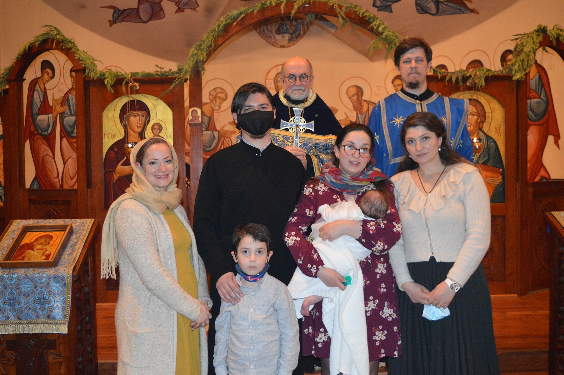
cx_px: 282
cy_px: 188
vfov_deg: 35.4
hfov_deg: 51.3
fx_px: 587
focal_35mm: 38
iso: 3200
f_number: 4
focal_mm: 25
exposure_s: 1/60
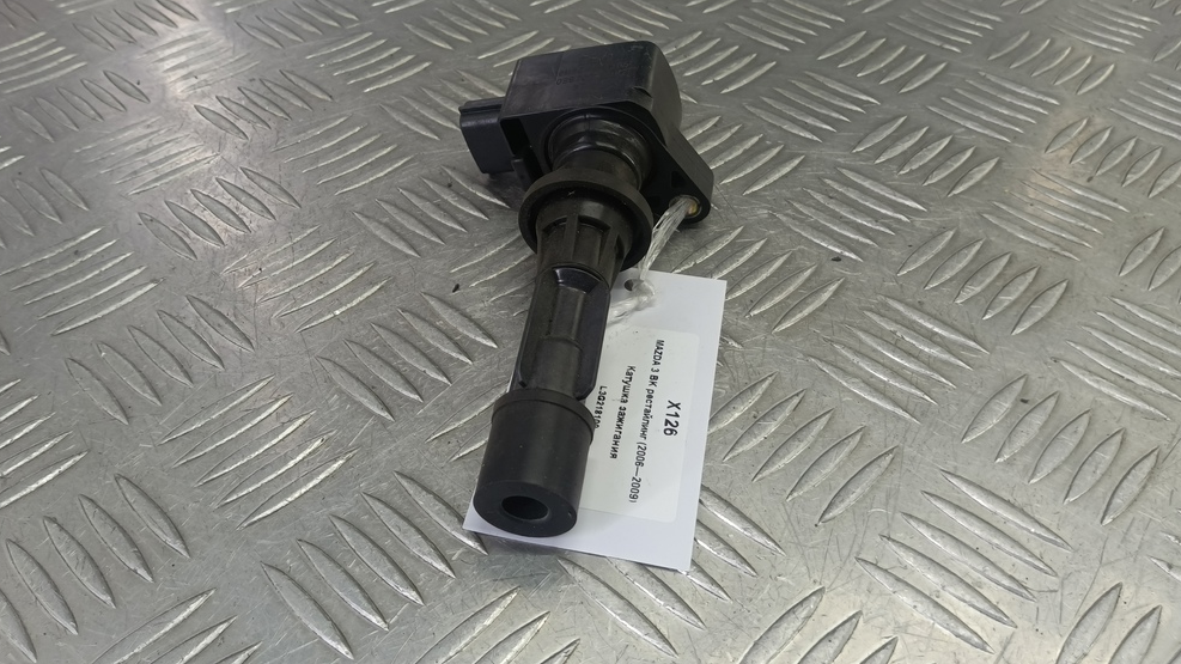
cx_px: 576
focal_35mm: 26
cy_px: 238
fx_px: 814
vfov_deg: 43.9
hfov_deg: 71.9
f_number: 1.6
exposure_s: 1/50
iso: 101
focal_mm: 4.11
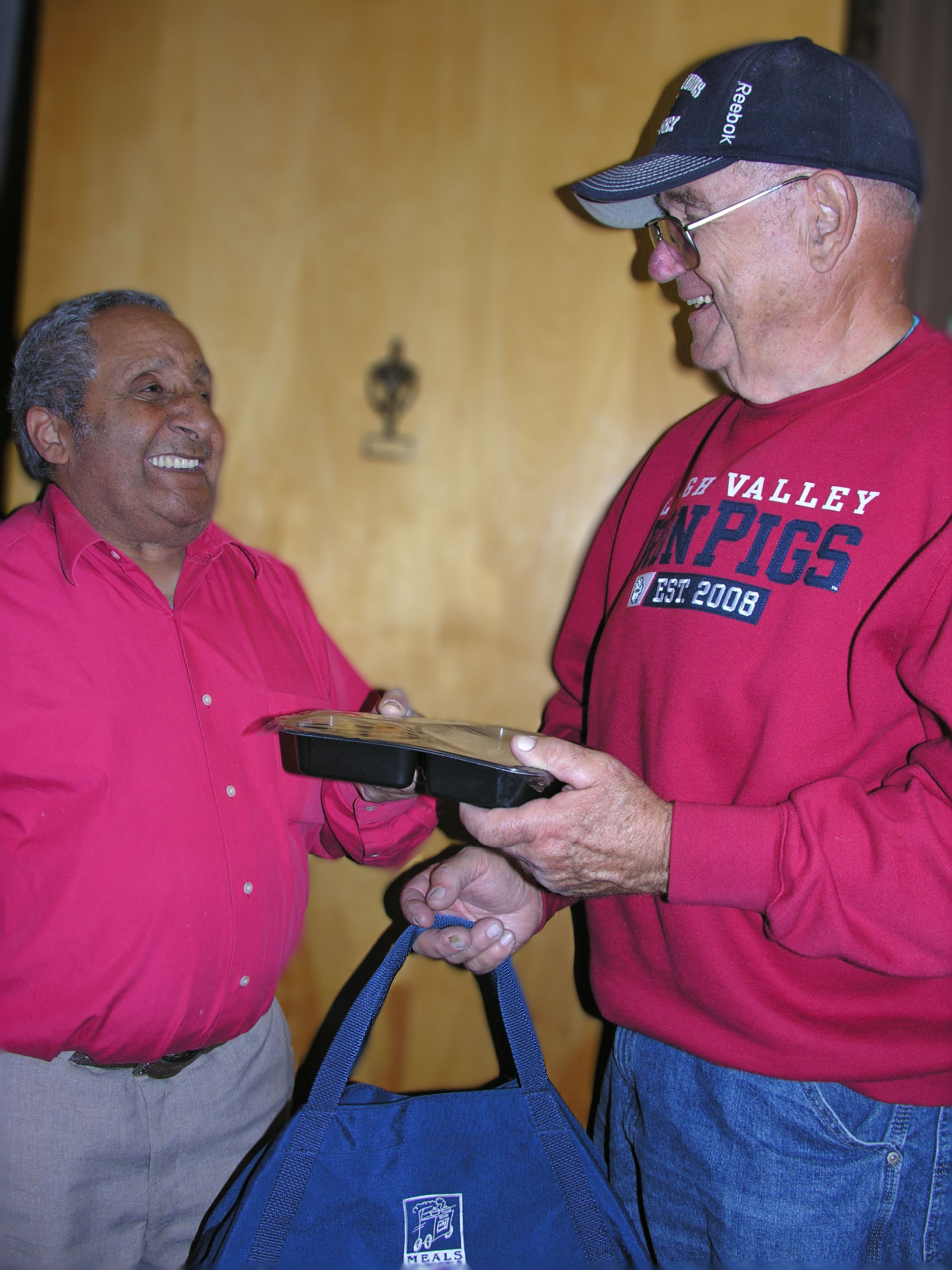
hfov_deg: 40.7
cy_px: 635
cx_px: 476
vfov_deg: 52.6
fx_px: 1283
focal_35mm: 35
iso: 50
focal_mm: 8.9
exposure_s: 1/60.1
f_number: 2.8
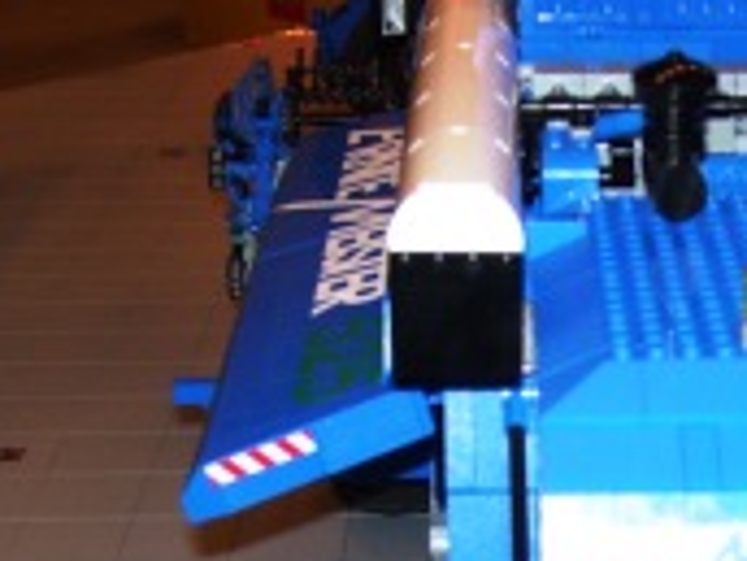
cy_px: 657
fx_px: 2028
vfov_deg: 15.2
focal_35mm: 94
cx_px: 660
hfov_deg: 20.5
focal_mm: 6
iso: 80
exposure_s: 1/60
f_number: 2.7
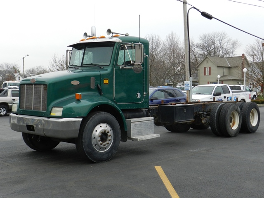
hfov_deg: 41.2
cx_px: 132
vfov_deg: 31.5
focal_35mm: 46
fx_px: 351
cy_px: 99
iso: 180
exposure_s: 1/30
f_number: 4.2
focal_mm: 8.1
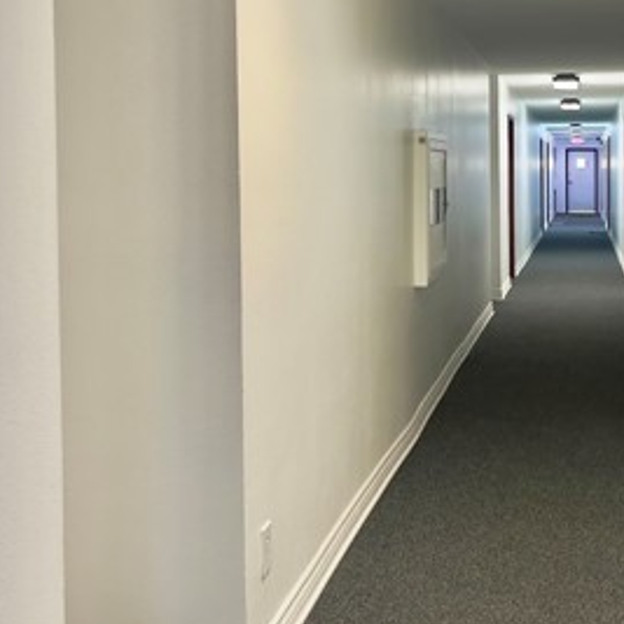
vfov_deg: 30.8
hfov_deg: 30.2
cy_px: 206
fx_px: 1122
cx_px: 521
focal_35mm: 55
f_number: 1.5
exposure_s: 1/60
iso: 100
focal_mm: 5.7
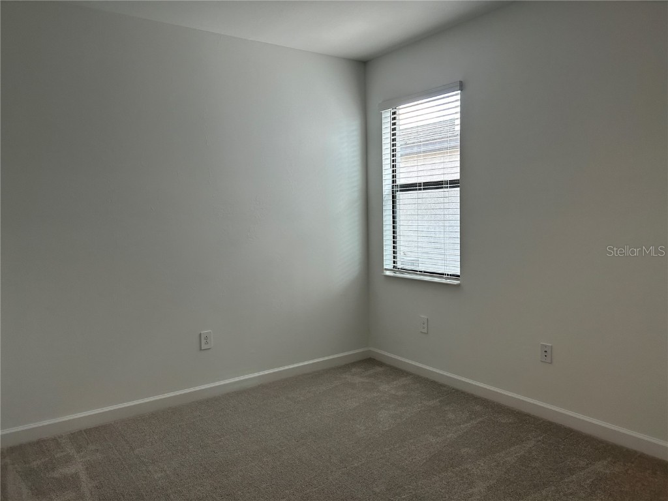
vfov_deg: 53.1
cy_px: 250
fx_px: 502
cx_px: 334
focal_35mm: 26
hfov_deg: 67.3
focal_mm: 5.7
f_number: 1.5
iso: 125
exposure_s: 1/120
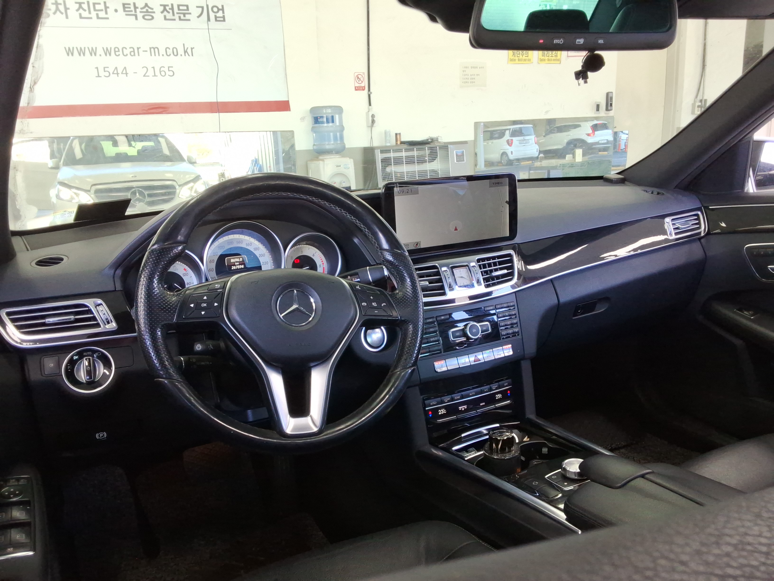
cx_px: 387
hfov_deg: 63.4
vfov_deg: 49.7
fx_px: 626
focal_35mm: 28
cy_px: 290
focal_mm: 2.91
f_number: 1.9
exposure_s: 1/60
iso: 56
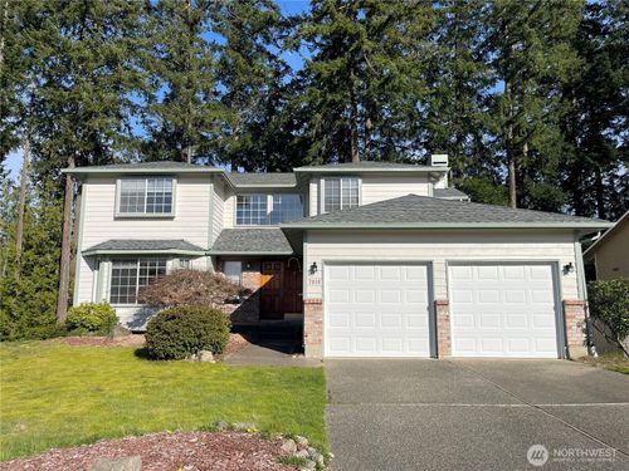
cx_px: 314
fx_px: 454
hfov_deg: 69.4
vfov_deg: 54.9
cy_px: 236
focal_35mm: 25
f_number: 1.6
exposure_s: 1/5618
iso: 32
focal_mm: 5.1
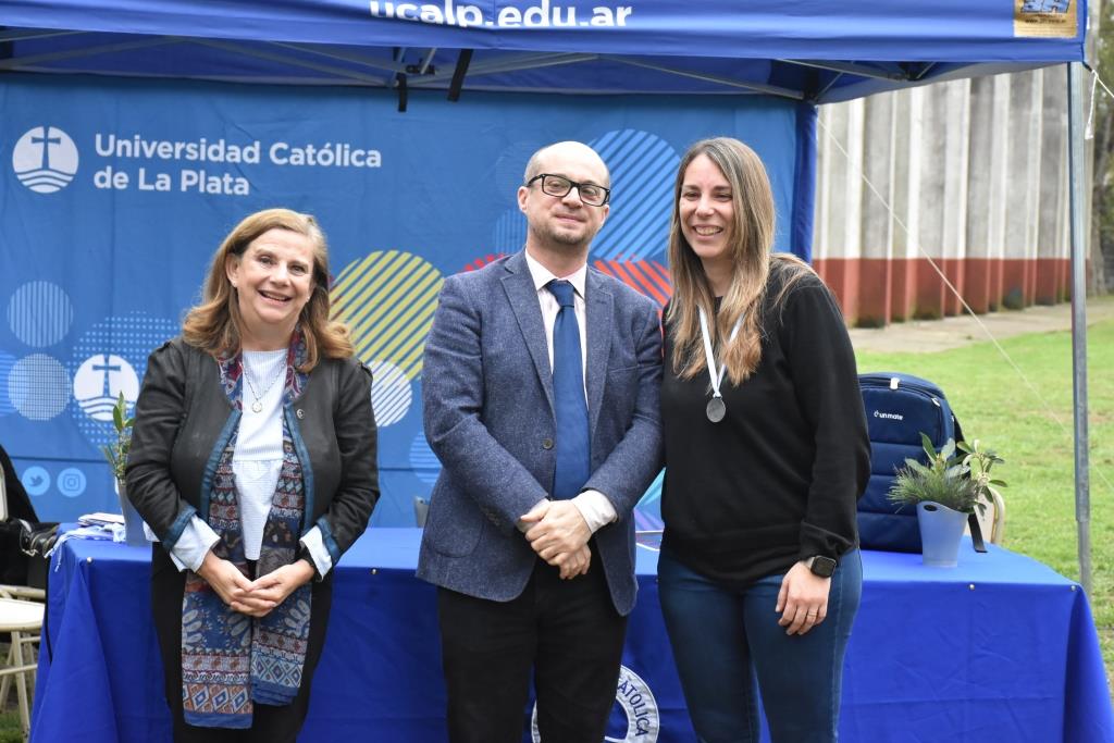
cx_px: 557
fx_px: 2785
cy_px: 372
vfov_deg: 15.2
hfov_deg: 22.6
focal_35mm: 90
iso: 2000
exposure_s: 1/250
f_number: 8
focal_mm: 60
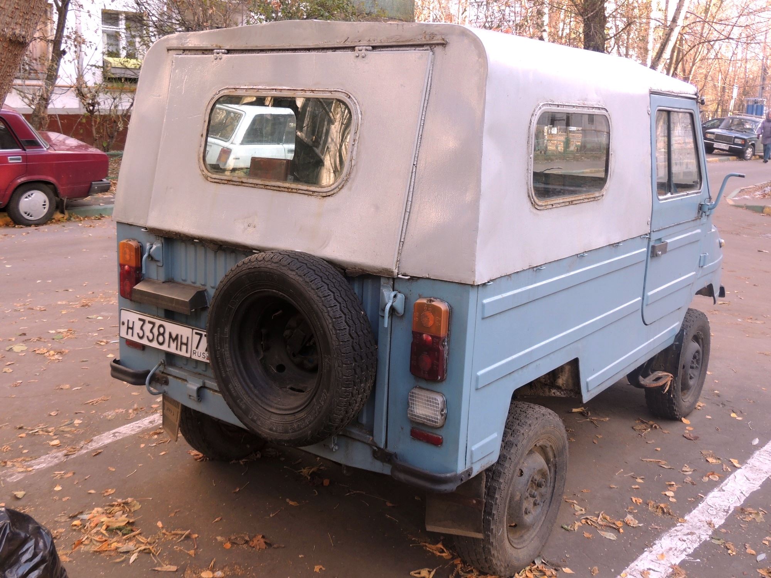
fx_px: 780
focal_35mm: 35
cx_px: 386
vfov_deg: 40.7
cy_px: 289
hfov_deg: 52.6
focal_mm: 6.2
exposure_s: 1/50
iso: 100
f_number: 3.3
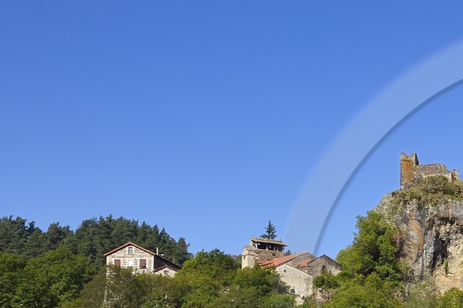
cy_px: 336
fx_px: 1362
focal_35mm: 106
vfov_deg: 12.7
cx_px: 583
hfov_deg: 18.1
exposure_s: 1/400
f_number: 11
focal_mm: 40
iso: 200
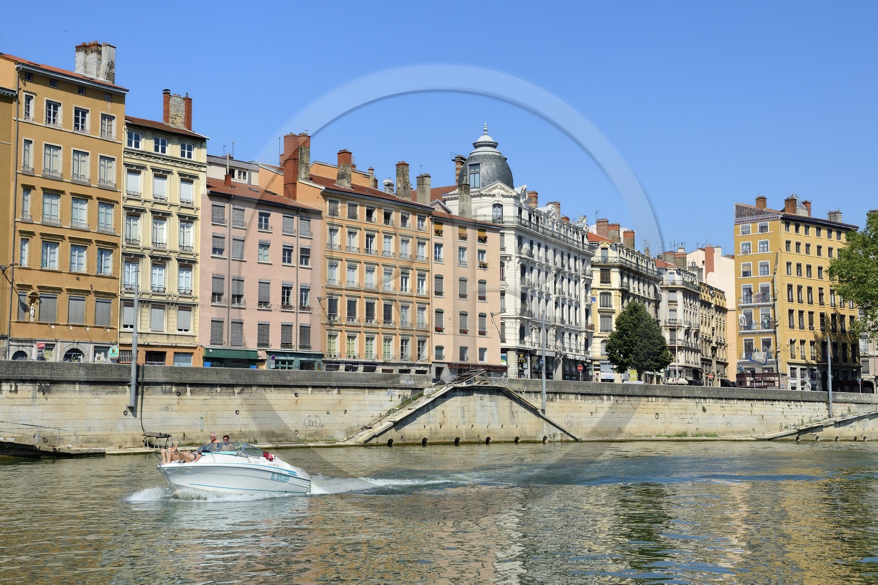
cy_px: 292
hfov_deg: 43.6
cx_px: 439
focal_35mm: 45
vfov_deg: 29.9
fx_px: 1097
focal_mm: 45
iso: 200
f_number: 13
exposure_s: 1/320
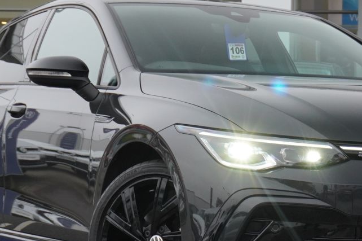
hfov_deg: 14.8
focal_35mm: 138
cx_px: 267
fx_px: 1389
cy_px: 120
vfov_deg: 9.9
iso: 800
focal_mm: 37
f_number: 5.6
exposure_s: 1/160
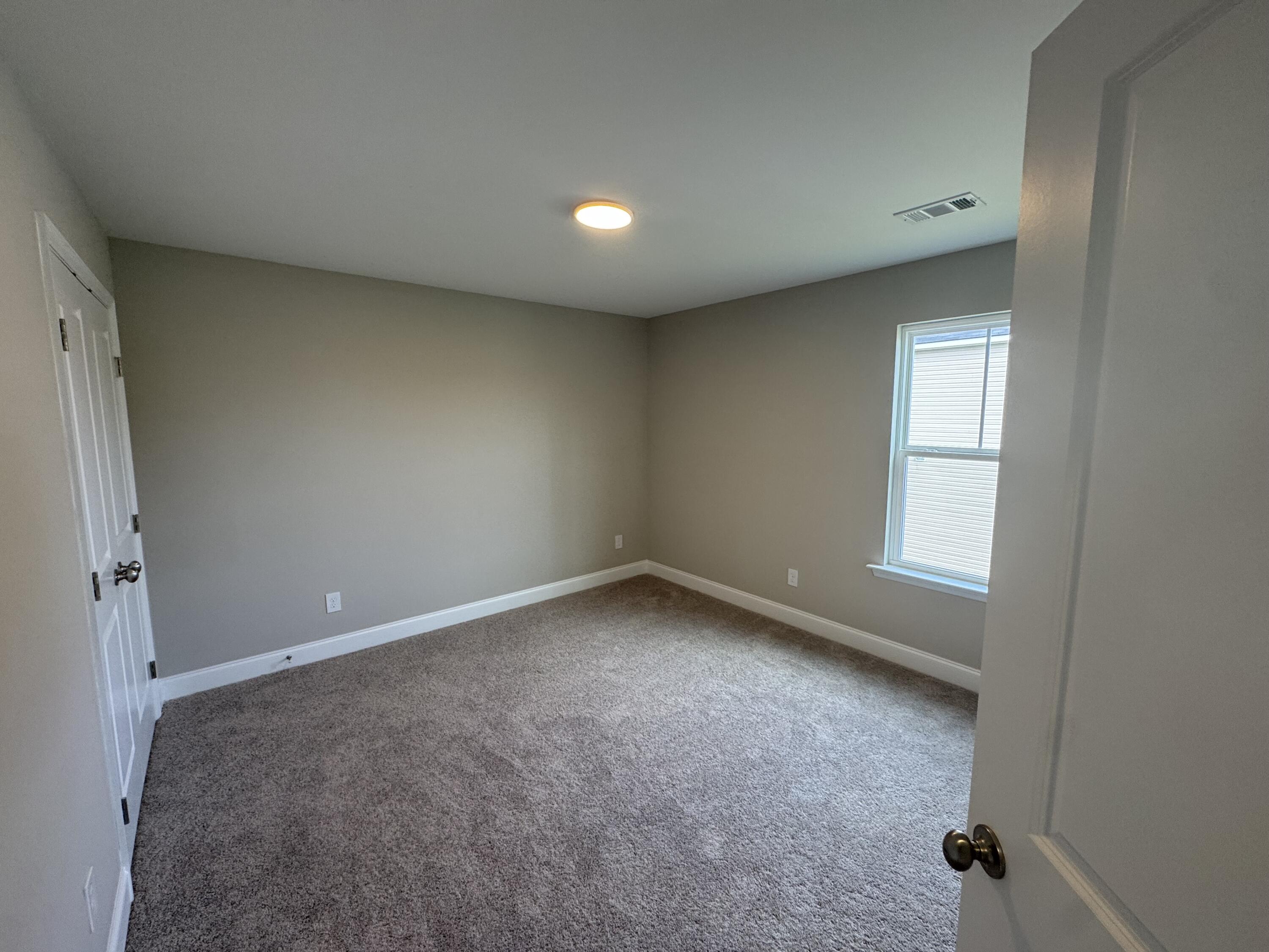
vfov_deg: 85.7
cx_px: 634
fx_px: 513
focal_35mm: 14
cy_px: 476
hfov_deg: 102.1
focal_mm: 2.22
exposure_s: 1/120
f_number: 2.2
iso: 160
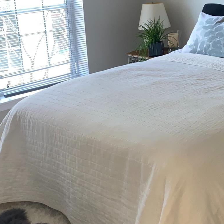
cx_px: 169
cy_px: 65
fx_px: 447
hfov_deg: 27.7
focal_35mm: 61
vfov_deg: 27.9
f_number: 1.8
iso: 160
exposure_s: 1/120
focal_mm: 4.25
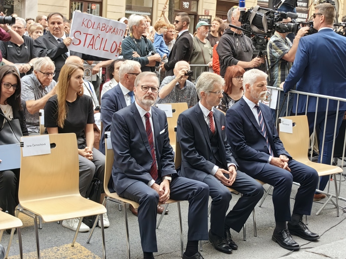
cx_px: 173
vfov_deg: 24.8
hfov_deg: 32.7
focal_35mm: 59
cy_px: 130
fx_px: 590
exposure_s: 1/529
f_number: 2
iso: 80
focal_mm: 5.75
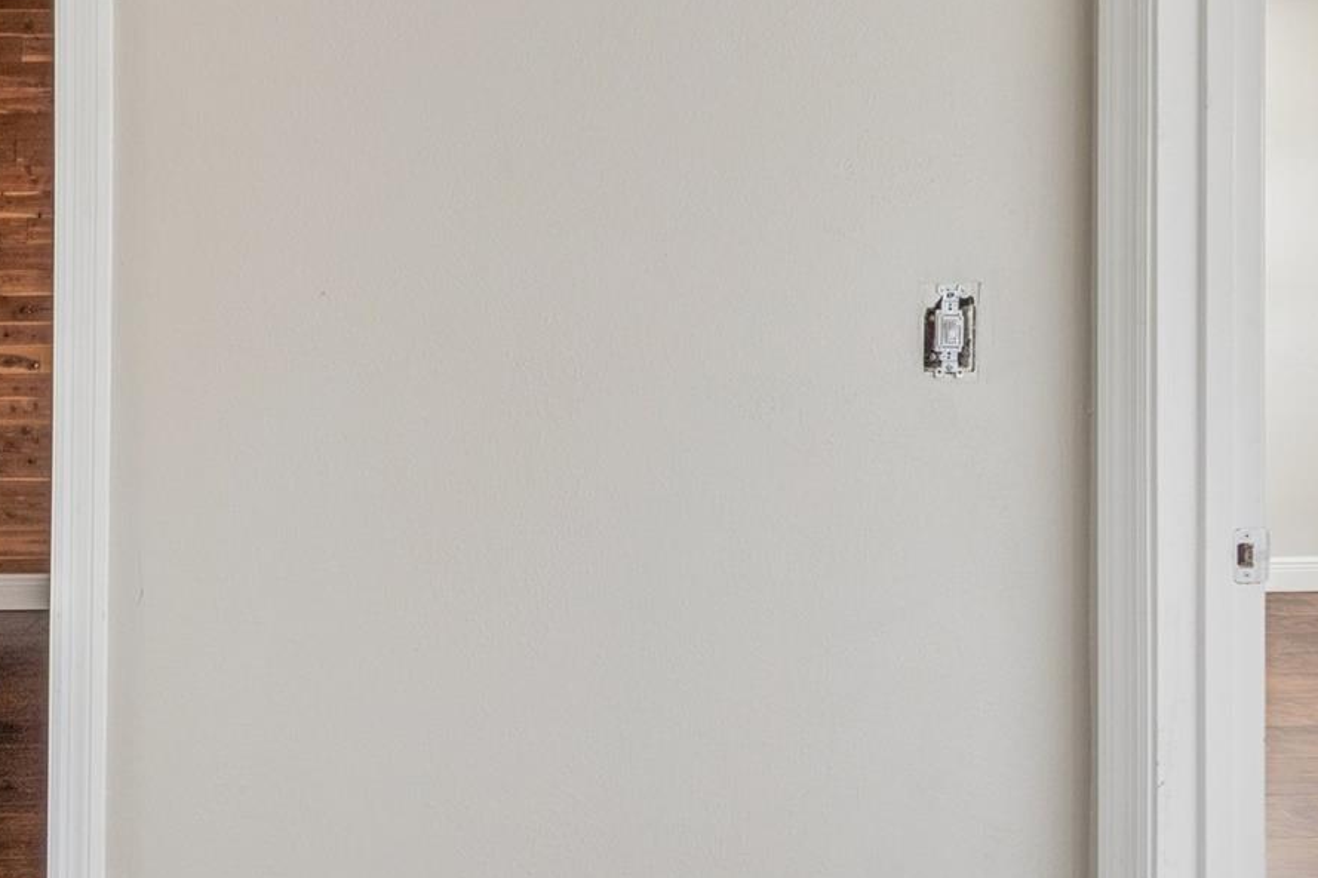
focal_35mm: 27
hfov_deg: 65.0
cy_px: 356
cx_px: 406
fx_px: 988
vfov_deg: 47.6
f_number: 7.1
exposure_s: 1/13
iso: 640
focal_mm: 10
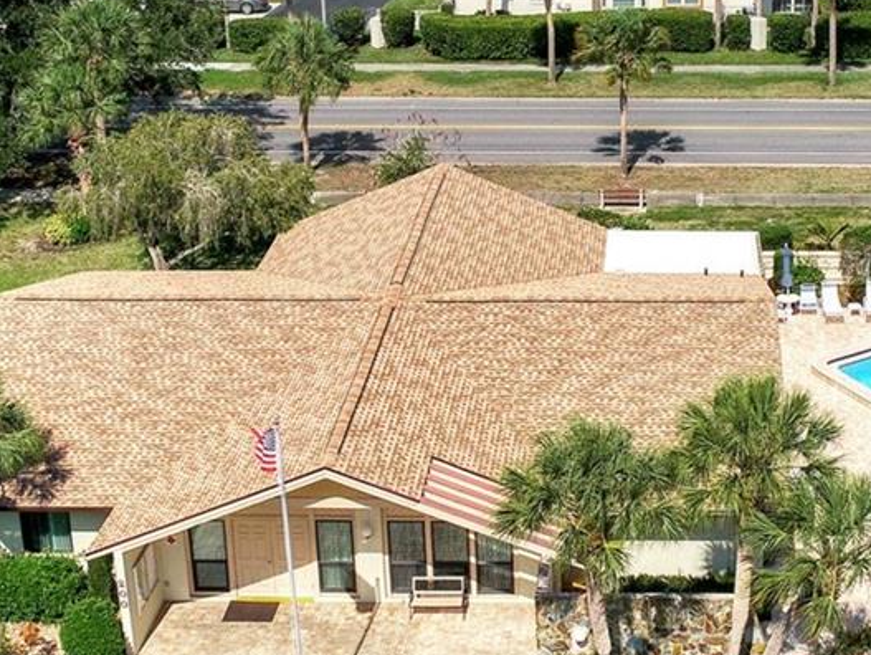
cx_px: 607
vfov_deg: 20.9
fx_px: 1763
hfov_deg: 27.5
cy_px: 172
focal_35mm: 70
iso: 100
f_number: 5.6
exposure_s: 1/800
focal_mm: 8.8
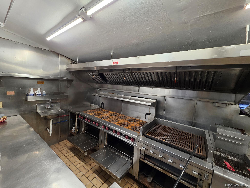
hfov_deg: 106.2
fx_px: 94
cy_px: 94
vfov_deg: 89.9
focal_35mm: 13
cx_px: 125
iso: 250
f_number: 1.9
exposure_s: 1/60
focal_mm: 2.2
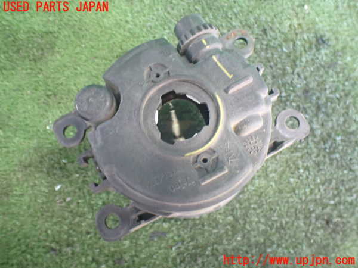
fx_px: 310
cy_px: 134
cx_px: 179
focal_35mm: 30
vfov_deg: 46.8
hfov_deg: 60.0
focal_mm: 5.4
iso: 800
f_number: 2.3
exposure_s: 1/30
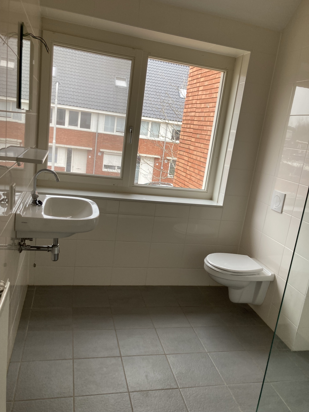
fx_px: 333
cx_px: 154
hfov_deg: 49.7
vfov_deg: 63.4
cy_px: 206
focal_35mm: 28
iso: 80
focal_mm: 3.99
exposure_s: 1/89
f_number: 1.8
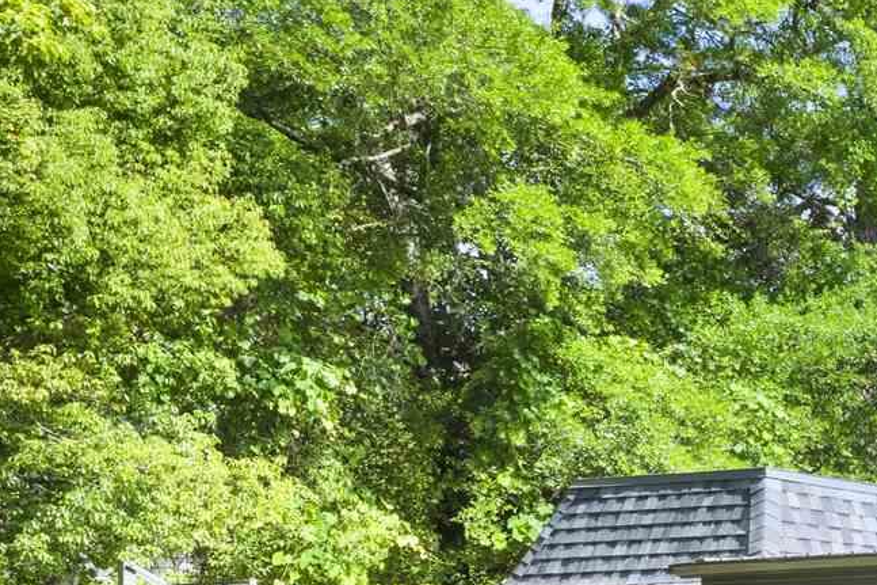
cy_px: 726
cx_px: 1906
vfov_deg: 17.0
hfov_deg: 16.8
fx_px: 1851
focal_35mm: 76
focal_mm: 16
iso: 400
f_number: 11
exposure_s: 1/200
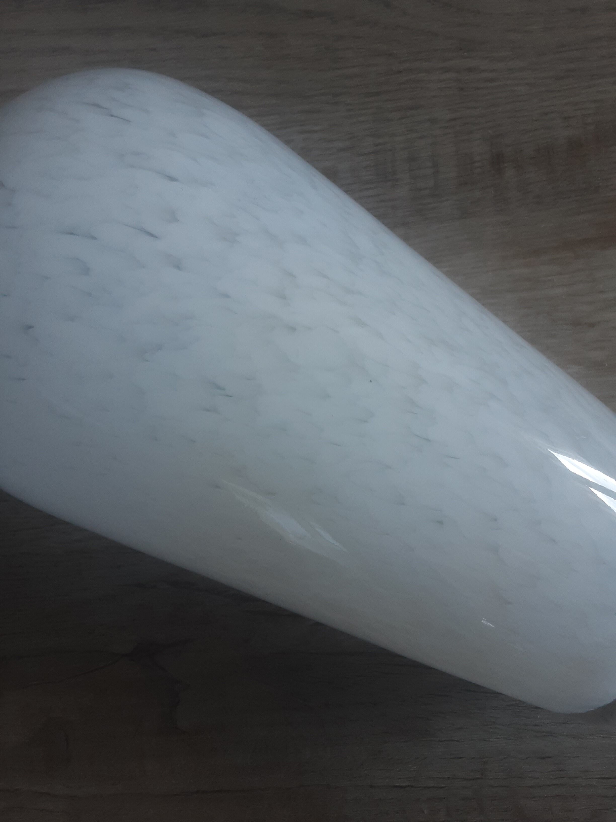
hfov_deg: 49.7
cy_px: 411
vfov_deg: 63.4
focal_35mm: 28
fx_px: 664
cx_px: 308
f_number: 1.9
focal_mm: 2.9
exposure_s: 1/50
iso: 50
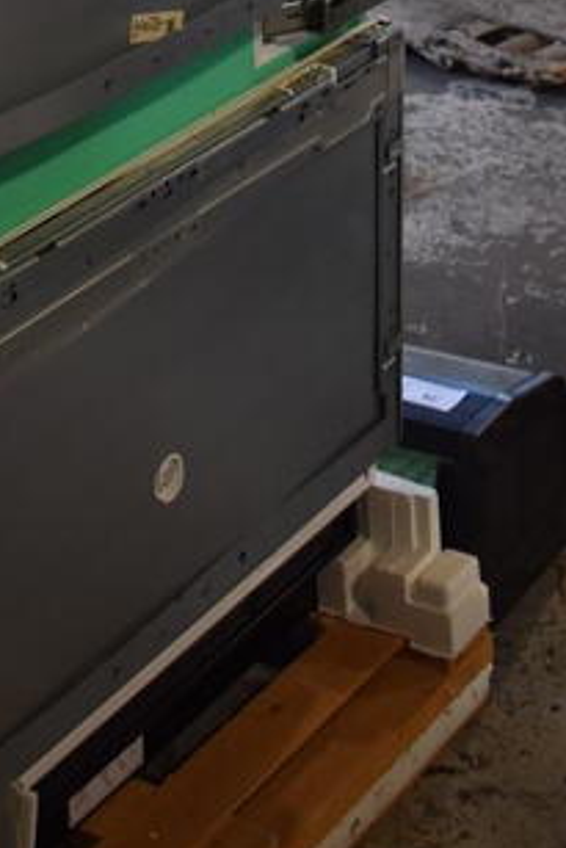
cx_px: 262
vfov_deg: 18.8
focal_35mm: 98
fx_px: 2308
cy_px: -352
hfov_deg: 14.0
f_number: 3.8
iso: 800
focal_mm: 22
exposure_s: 1/160
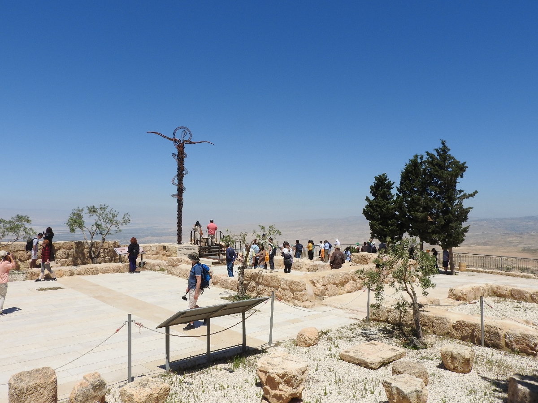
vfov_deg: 49.7
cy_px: 202
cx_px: 269
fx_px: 435
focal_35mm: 28
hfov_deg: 63.4
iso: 100
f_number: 5
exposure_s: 1/1250
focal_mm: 5
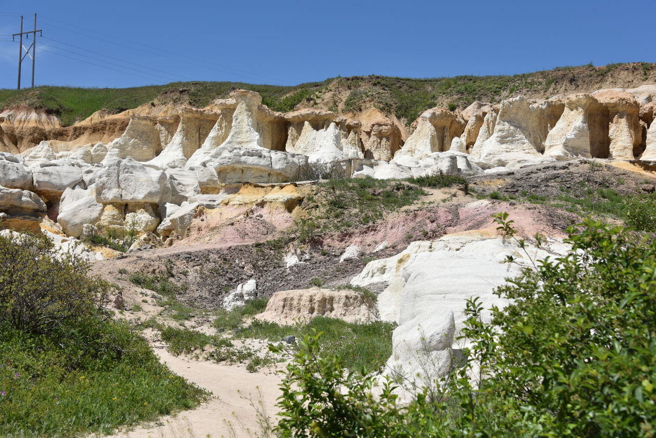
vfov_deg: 21.9
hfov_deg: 32.4
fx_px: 1130
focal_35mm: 62
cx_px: 328
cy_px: 219
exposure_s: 1/320
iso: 100
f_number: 9
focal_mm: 62
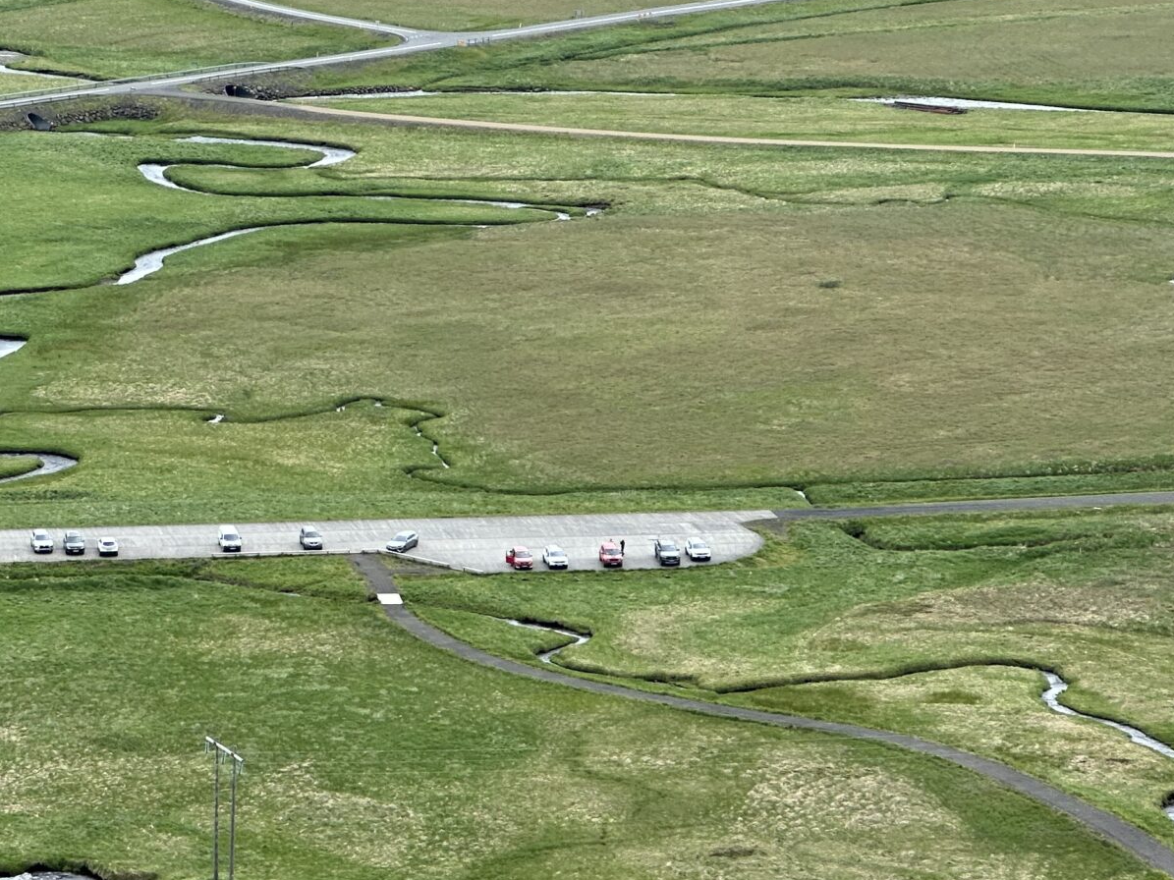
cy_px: 538
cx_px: 29
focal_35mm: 165
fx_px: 5595
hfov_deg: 11.9
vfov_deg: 9.0
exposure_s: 1/221
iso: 32
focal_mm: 9
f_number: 2.8
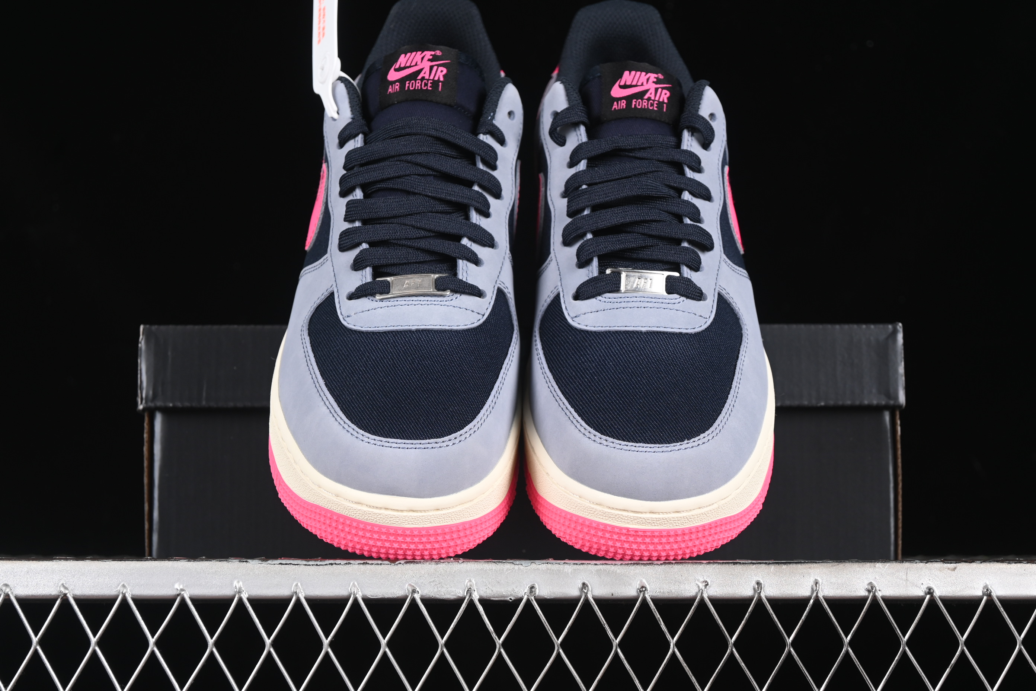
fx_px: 2158
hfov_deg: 27.0
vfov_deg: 18.2
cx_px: 518
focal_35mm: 75
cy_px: 346
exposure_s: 1/60
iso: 160
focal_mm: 50
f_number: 6.3
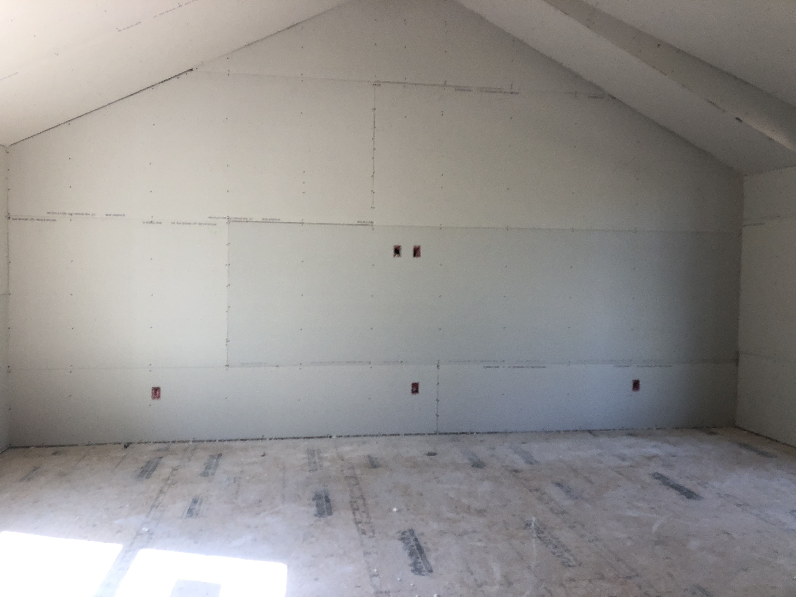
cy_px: 298
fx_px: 644
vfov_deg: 49.7
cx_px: 398
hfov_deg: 63.4
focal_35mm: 28
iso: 50
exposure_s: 1/120
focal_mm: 3.99
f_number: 1.8
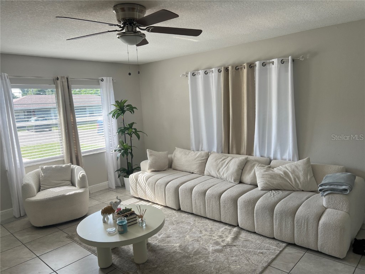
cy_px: 137
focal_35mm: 26
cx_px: 182
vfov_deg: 53.1
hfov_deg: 67.3
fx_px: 274
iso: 50
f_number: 1.5
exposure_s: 1/335
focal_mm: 5.7
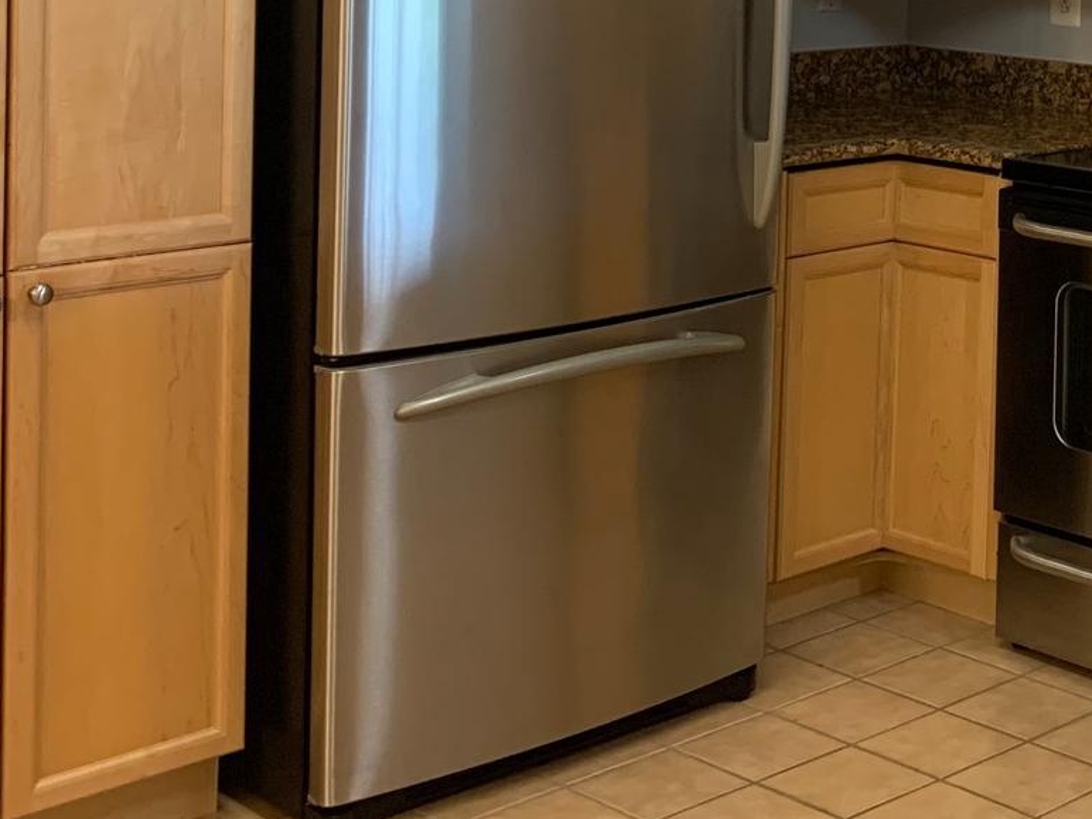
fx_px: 2177
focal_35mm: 69
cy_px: -27
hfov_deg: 26.3
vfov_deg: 20.5
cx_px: 1150
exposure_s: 1/60
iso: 200
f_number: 1.8
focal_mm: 4.25
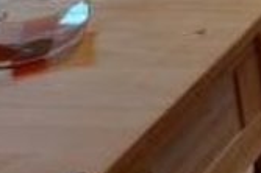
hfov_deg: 9.5
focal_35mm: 187
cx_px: 683
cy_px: -499
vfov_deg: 6.2
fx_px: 1354
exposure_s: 1/50
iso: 125
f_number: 1.8
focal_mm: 5.23
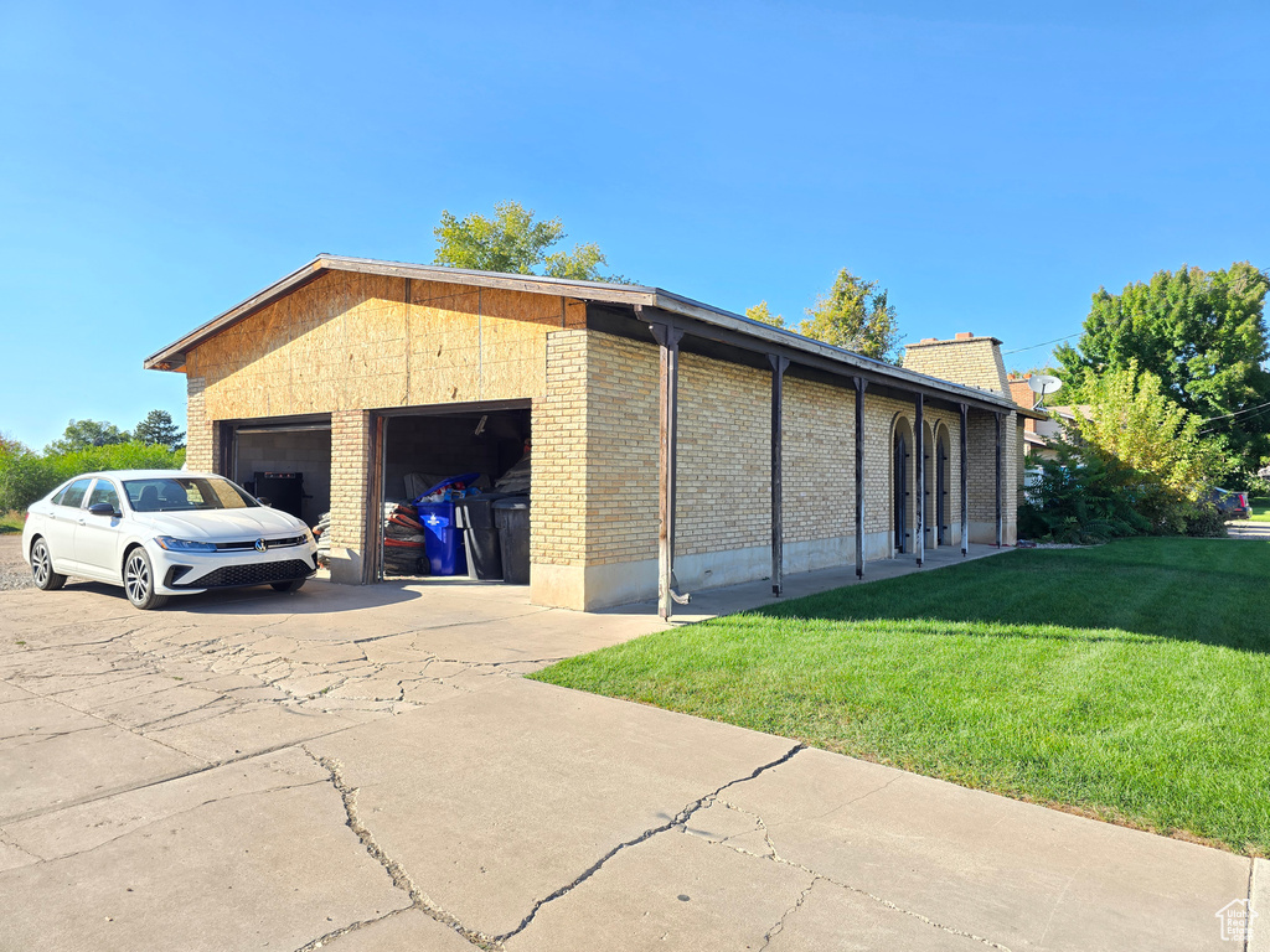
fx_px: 844
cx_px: 635
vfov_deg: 58.9
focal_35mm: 23
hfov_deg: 73.9
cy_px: 476
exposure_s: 1/213
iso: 12
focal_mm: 6.3
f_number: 1.7
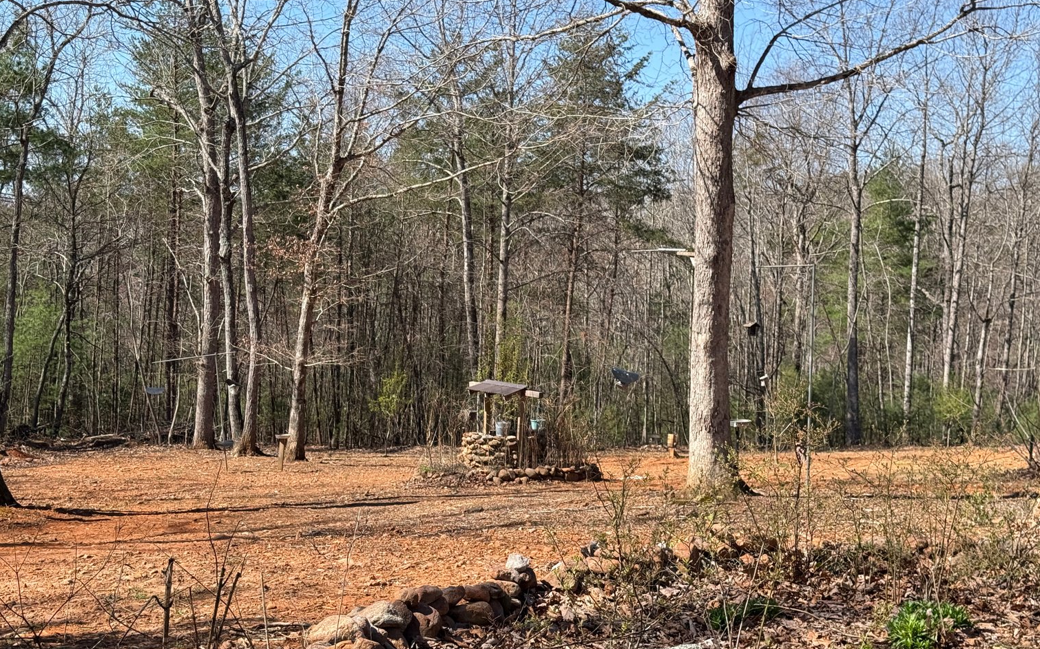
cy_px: 381
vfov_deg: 25.3
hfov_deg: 39.6
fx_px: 1445
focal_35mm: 51
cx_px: 520
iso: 80
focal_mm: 6.76
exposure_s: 1/2208
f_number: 1.78
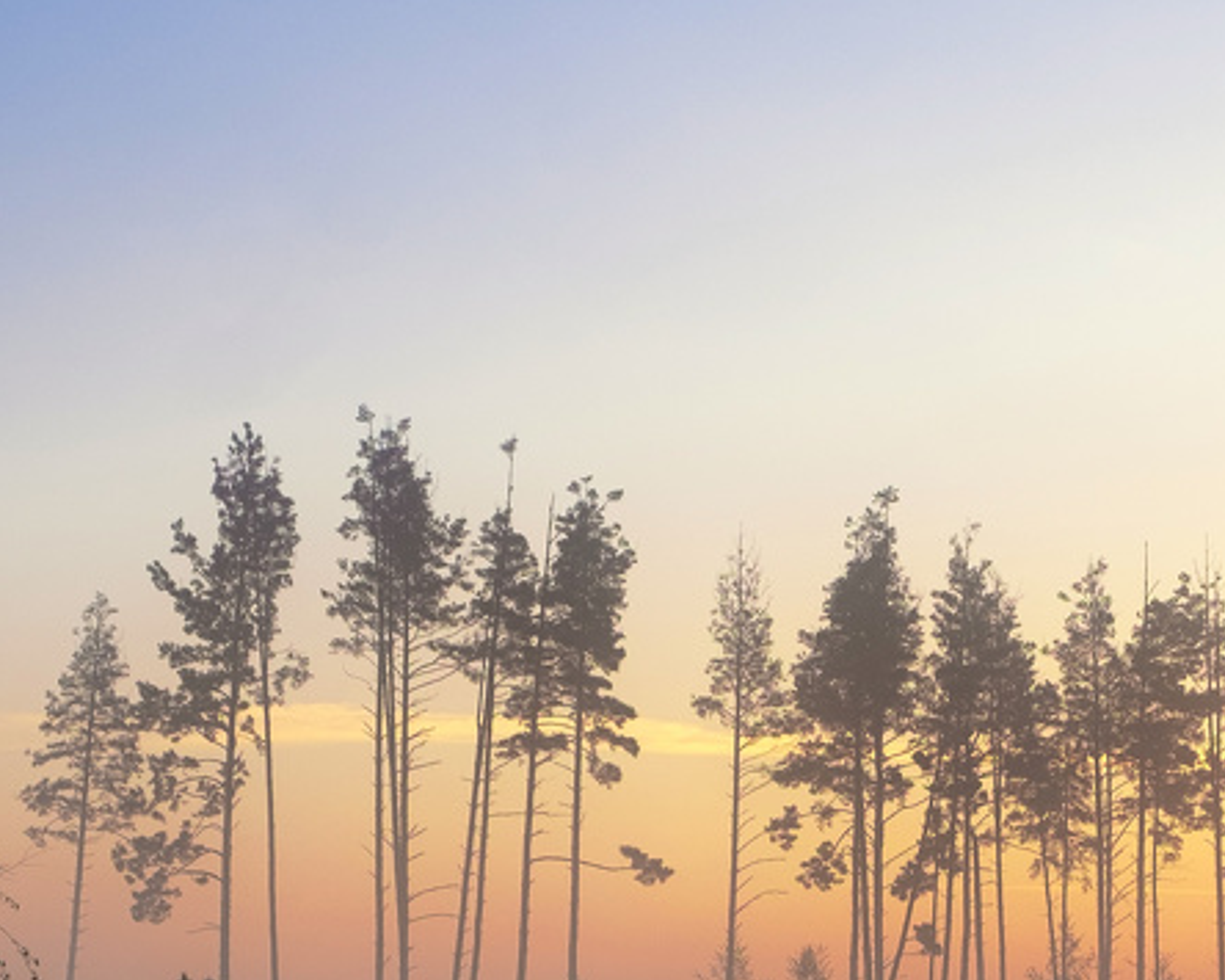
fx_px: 5256
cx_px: 990
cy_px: 998
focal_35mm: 145
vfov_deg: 10.5
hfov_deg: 13.2
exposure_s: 1/80
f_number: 8
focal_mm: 32.9
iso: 200
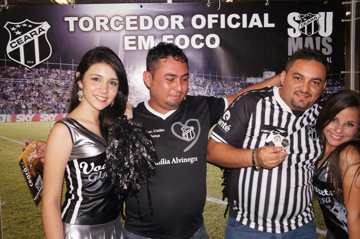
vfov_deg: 38.3
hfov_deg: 55.2
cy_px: 120
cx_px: 180
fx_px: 345
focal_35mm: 34
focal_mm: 23
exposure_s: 1/60
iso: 800
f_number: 4
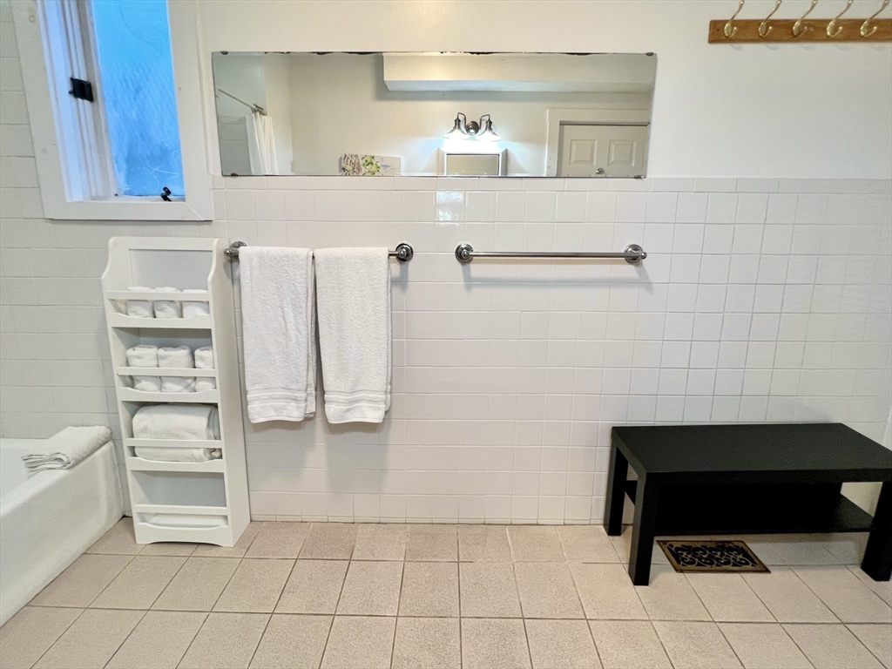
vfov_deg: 89.9
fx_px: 335
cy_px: 334
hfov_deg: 106.2
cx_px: 446
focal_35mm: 13
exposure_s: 1/120
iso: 125
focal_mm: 1.57
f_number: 1.8
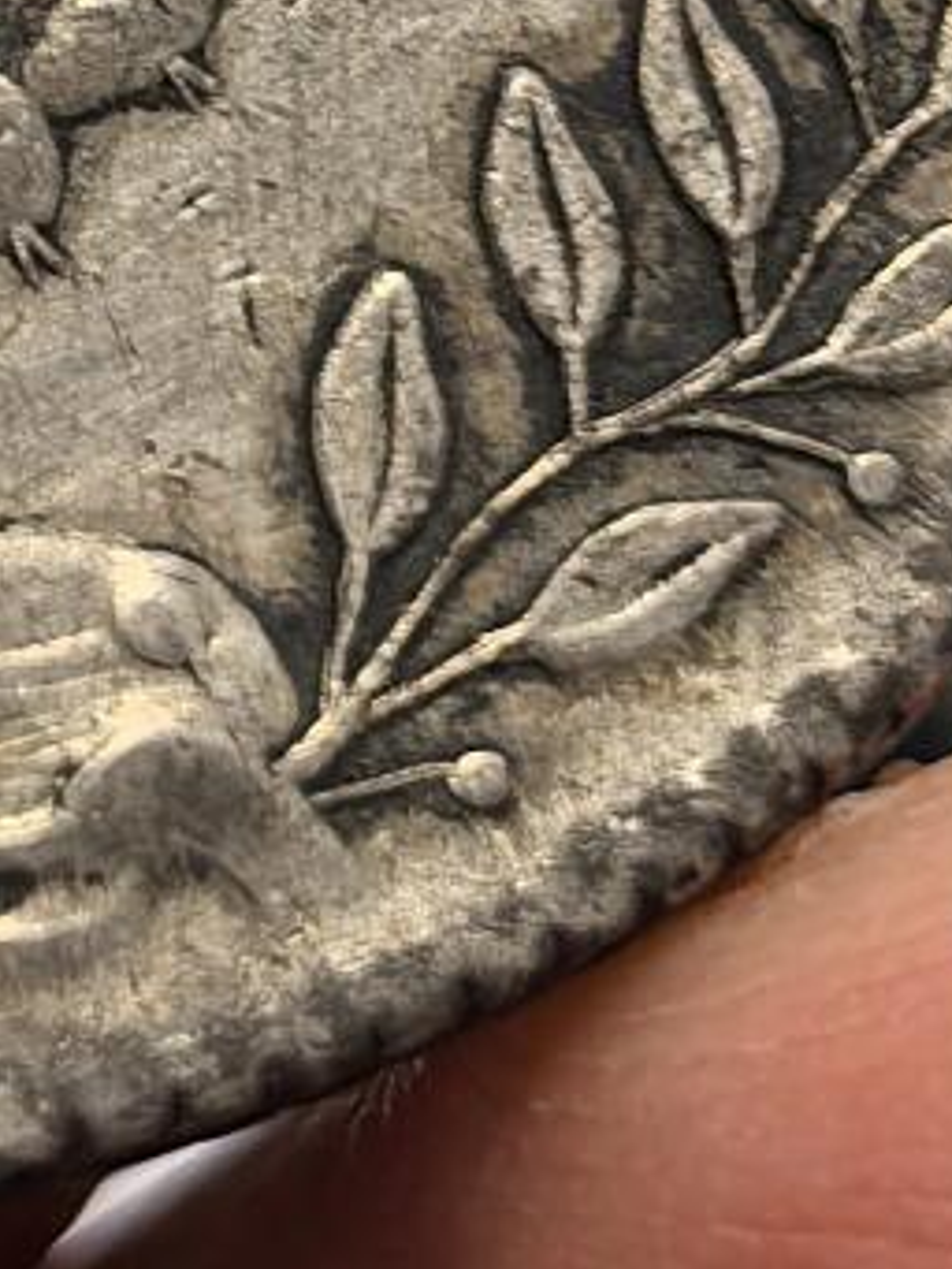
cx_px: -532
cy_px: -558
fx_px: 10444
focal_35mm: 285
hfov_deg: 5.2
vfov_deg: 6.9
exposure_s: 1/100
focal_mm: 6.98
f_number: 2
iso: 250
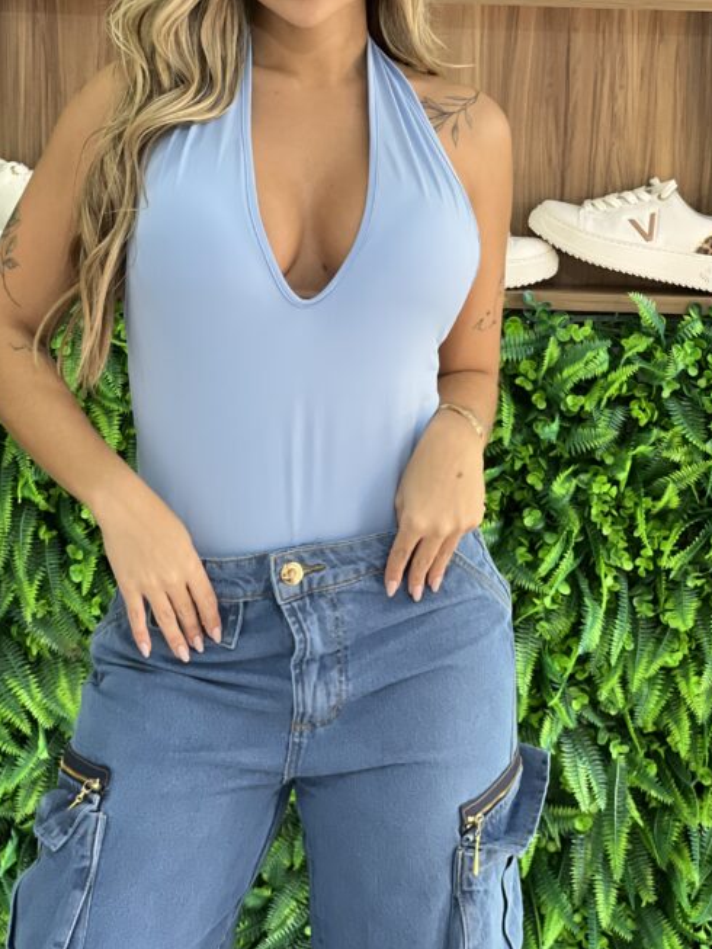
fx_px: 3016
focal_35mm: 110
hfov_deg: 13.5
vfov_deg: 17.9
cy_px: 374
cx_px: 311
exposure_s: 1/60
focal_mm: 9
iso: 125
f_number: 2.8
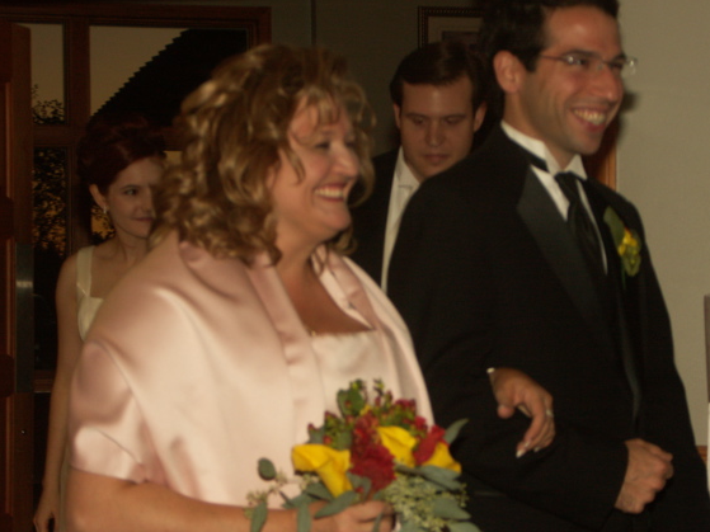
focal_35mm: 103
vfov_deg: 14.4
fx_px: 2112
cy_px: 268
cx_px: 384
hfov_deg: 19.1
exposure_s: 1/80
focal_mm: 23.03
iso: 200
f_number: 3.5
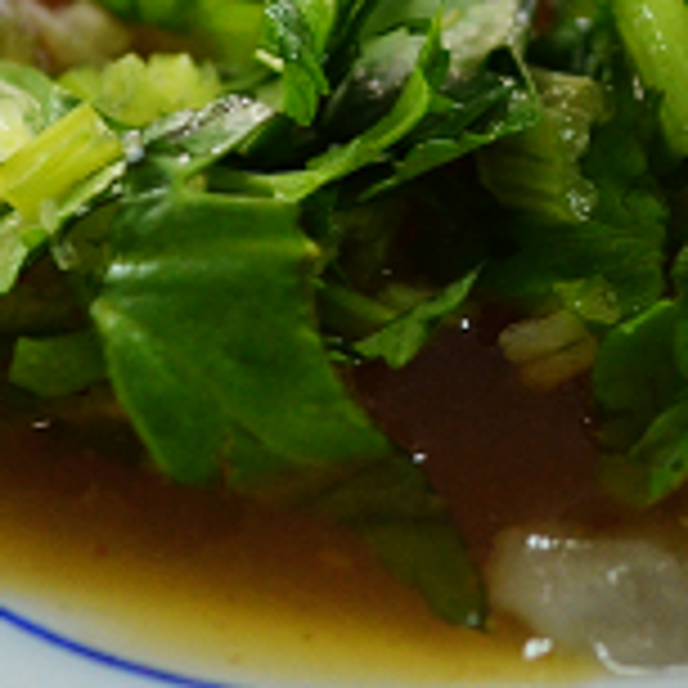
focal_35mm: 175
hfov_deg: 9.9
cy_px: -76
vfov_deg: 9.9
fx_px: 3935
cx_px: 742
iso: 720
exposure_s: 1/60
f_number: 4
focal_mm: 28
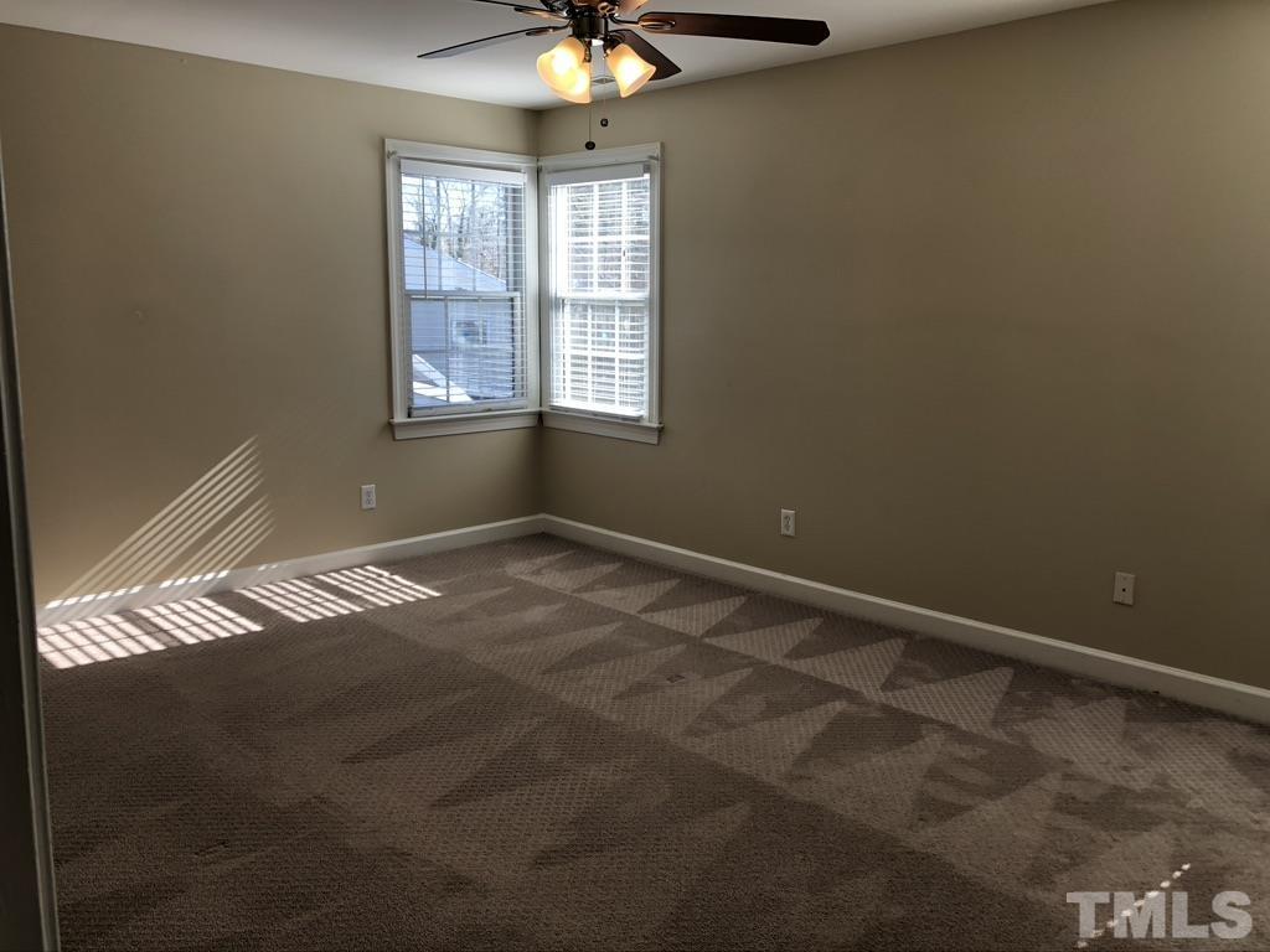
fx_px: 1027
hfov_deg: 63.4
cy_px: 476
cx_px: 635
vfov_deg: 49.7
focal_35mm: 28
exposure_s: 1/120
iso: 50
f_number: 1.8
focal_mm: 4
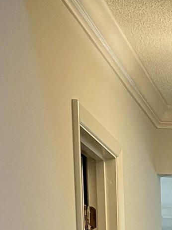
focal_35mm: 130
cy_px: 465
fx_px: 861
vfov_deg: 13.1
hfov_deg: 10.6
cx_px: 326
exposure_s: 1/60
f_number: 1.6
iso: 160
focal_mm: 4.2
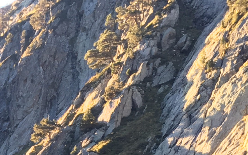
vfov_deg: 9.1
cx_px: -138
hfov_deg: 13.9
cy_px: 253
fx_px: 946
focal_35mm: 140
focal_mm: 4.15
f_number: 2.2
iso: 40
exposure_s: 1/100
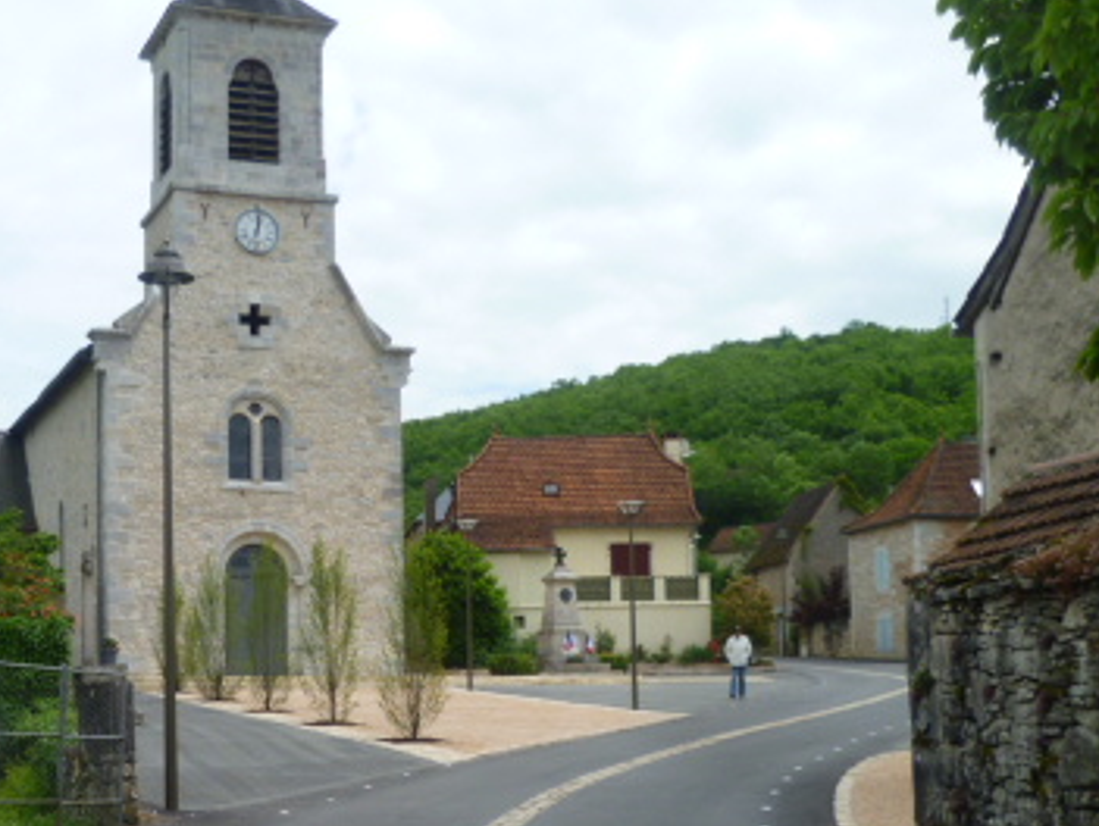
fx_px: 1621
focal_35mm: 51
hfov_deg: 36.6
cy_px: 638
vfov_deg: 28.1
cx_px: 276
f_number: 9
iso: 80
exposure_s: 1/125
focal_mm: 5
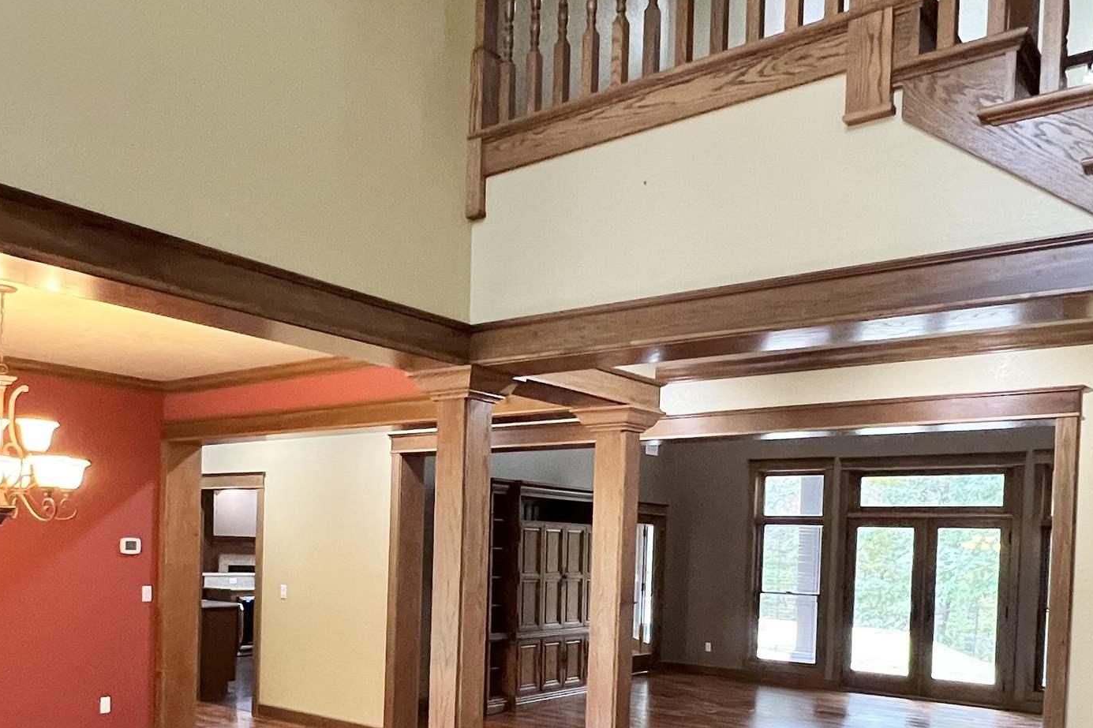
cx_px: 496
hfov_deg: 61.8
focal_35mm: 30
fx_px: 911
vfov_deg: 41.8
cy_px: 577
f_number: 1.8
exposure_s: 1/60
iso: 500
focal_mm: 1.57
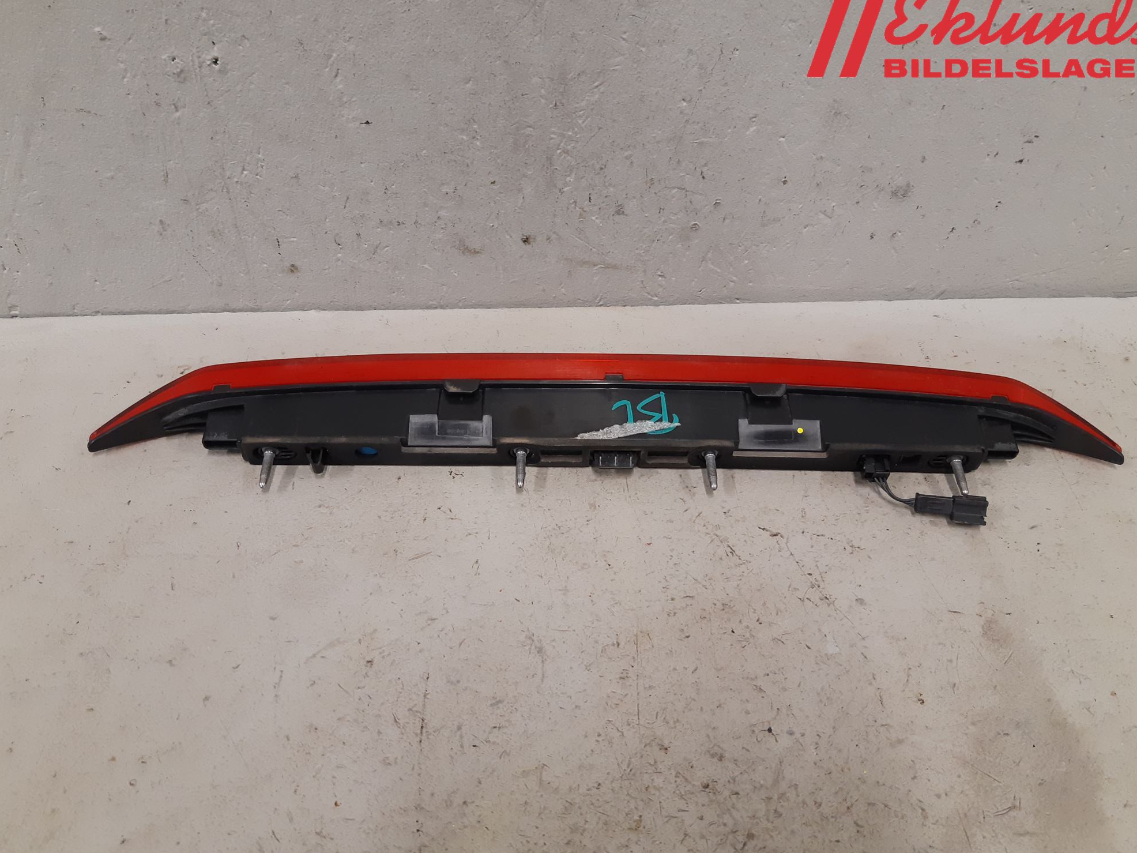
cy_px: 423
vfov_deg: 51.4
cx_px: 570
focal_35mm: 27
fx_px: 887
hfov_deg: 65.3
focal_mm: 3.93
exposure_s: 1/50
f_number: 1.7
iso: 160
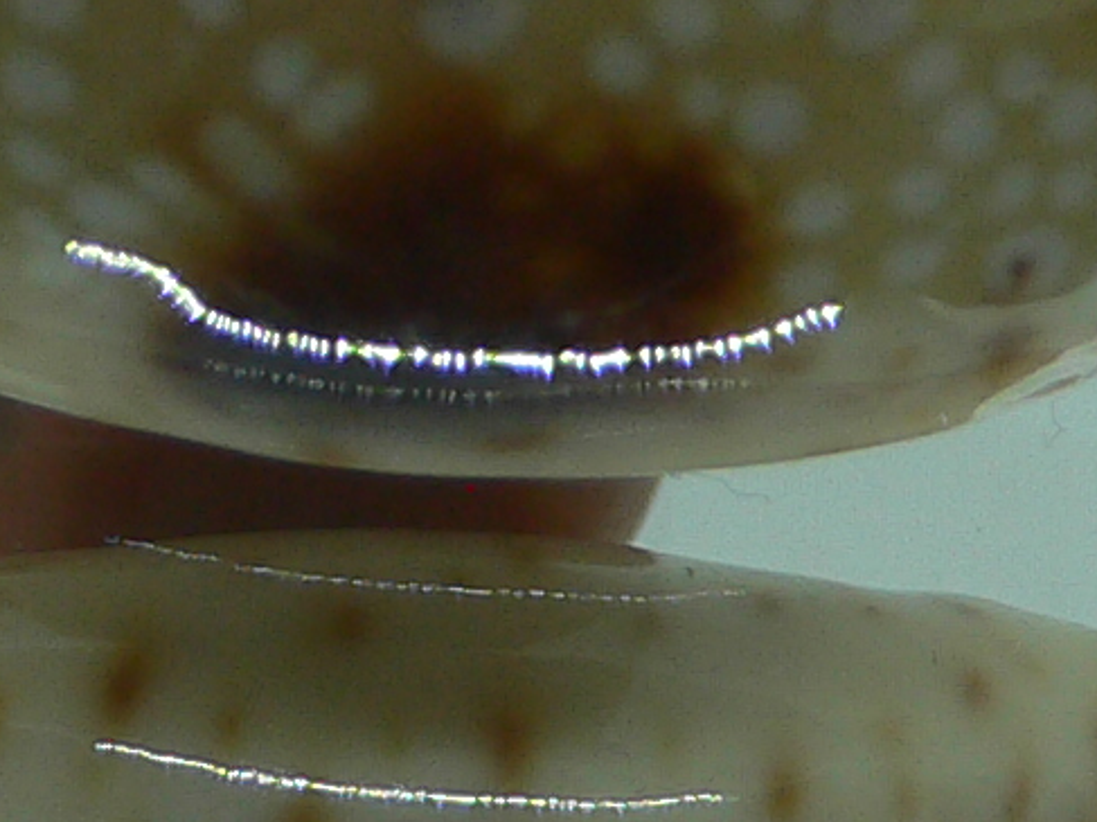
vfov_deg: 10.2
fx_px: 4594
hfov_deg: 13.5
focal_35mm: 145
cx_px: 216
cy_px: 153
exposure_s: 1/60
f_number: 2.8
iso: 80
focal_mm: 4.6
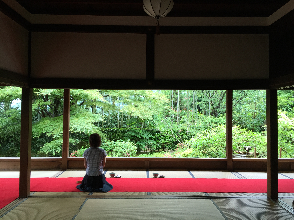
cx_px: 147
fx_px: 246
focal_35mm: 29
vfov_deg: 48.2
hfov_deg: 61.7
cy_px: 110
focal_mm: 4.15
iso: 32
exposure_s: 1/60
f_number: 2.2
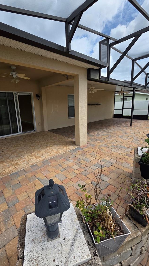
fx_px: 105
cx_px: 69
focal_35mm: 15
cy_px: 128
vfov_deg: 103.0
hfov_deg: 70.4
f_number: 1.9
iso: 40
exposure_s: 1/1170
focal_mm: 2.2
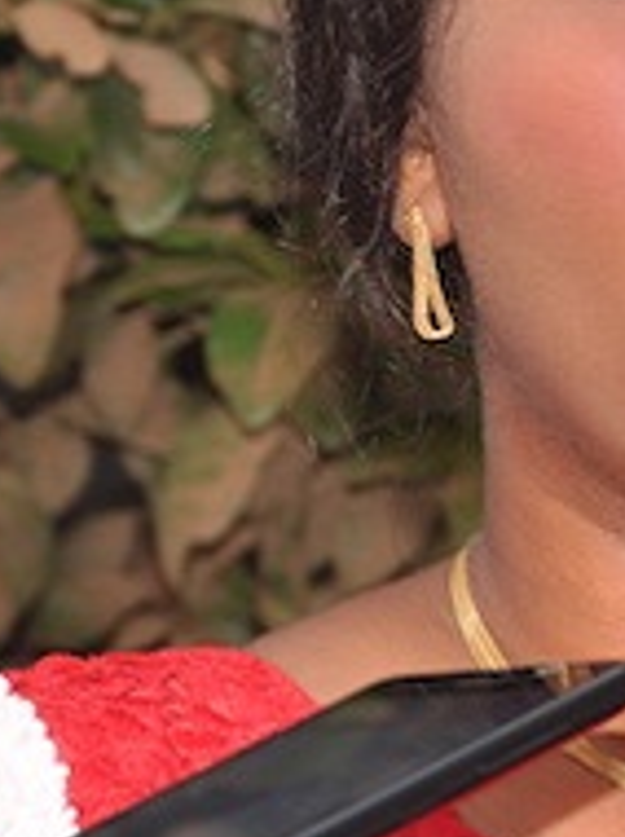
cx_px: 836
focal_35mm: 276
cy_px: 297
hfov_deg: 5.3
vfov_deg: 7.2
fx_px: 6659
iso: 200
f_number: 7.1
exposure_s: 1/125
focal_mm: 52
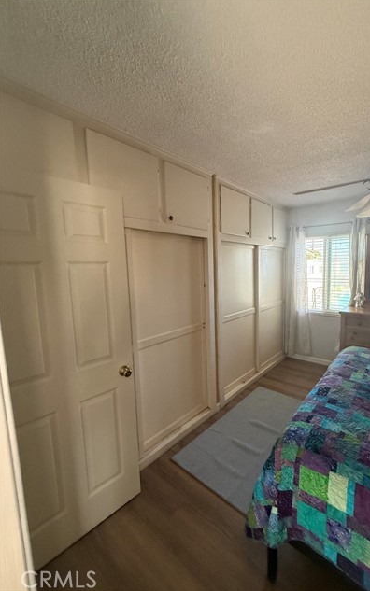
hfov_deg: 74.0
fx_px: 242
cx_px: 222
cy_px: 294
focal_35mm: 15
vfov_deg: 101.4
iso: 500
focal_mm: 2.22
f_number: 2.2
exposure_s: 1/120
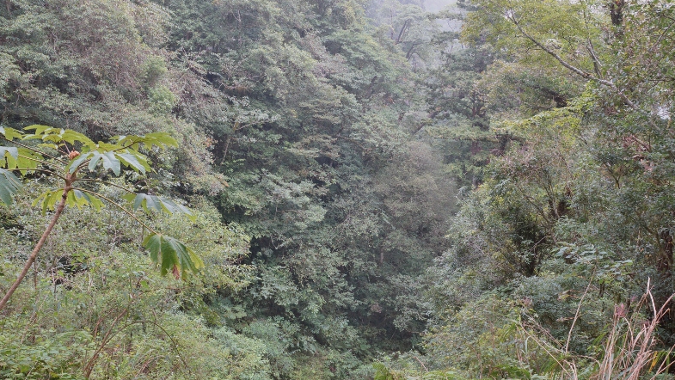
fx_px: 573
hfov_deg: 61.0
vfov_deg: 36.7
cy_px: 190
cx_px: 340
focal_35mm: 32
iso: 640
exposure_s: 1/15
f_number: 8
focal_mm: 20
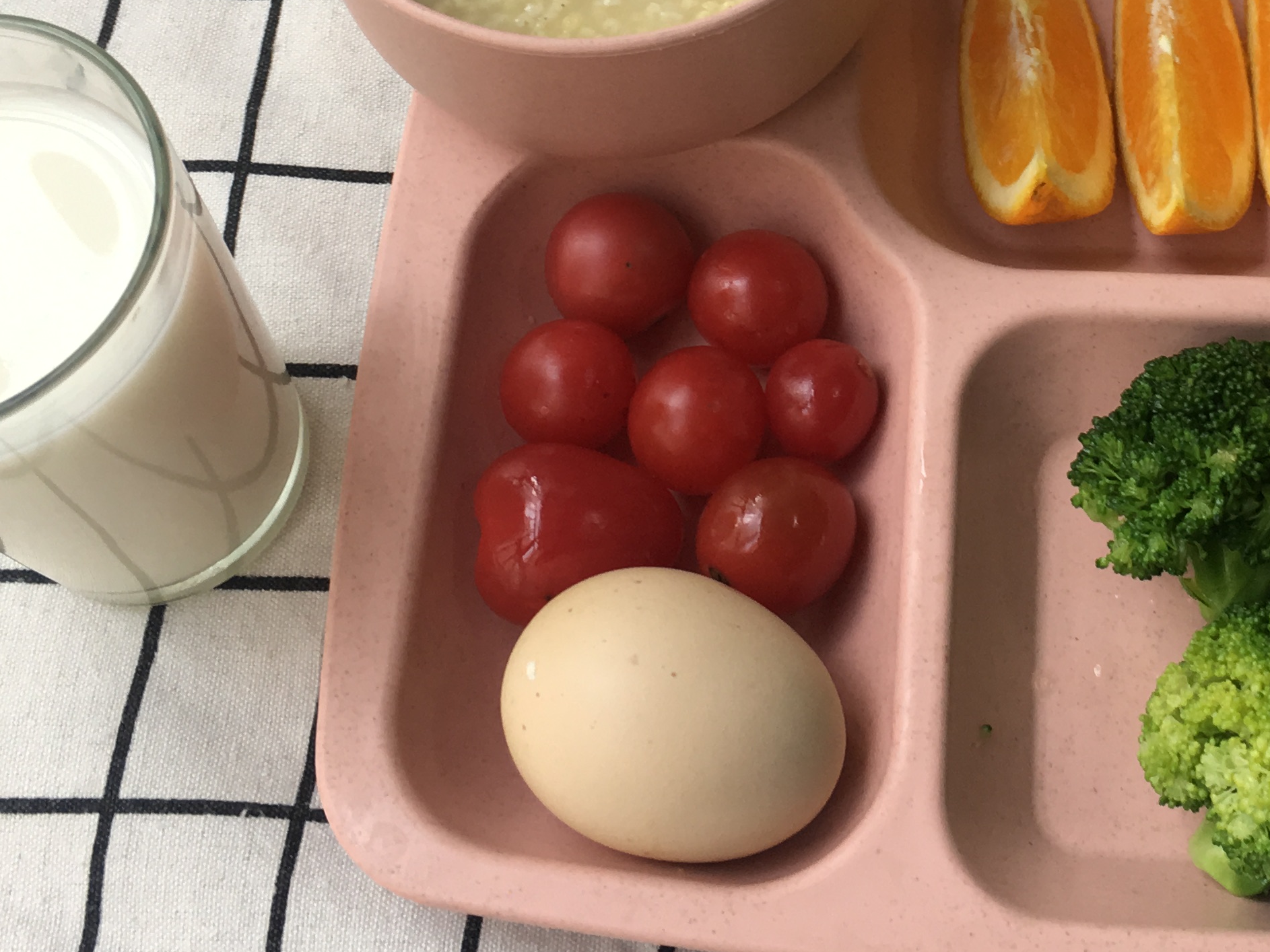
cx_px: 969
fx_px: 2274
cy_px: 78
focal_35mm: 62
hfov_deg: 30.6
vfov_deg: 23.0
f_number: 2.2
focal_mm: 4.15
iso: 32
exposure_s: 1/50
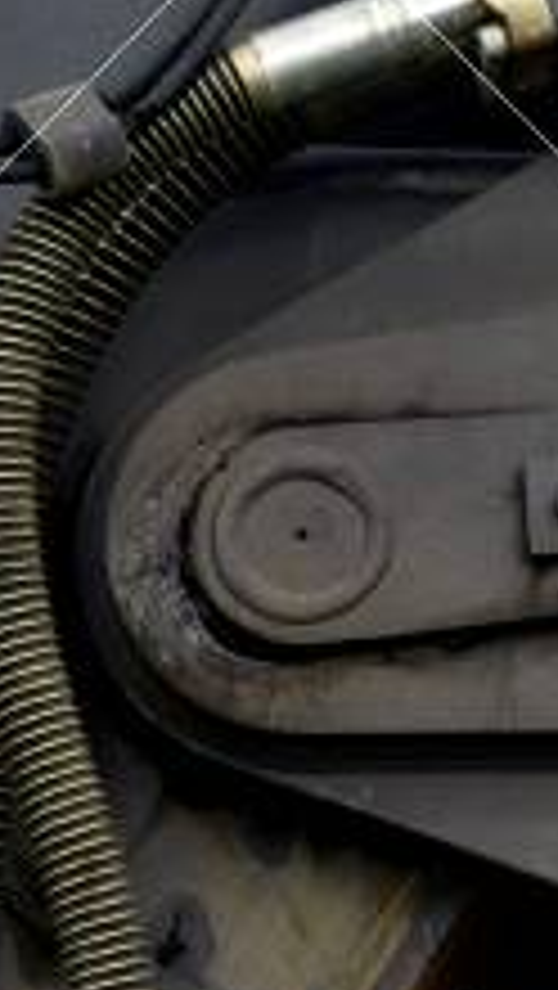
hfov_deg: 1.9
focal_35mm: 651
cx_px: -1377
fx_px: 17098
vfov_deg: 3.3
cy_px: 560
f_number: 18
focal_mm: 105
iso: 640
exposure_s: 1/400
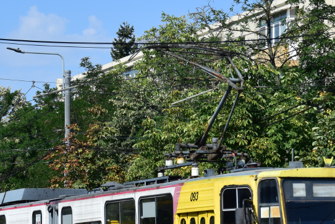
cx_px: 190
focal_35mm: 187
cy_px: 189
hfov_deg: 11.0
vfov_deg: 7.3
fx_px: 1741
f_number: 6.3
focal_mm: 52
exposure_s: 1/1000
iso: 200
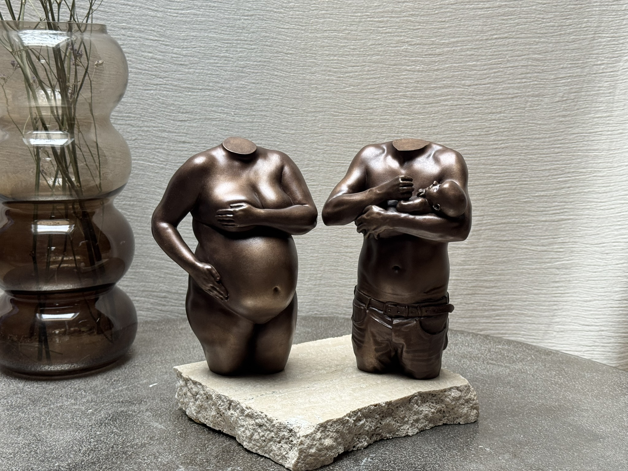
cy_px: 236
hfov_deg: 39.7
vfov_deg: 30.3
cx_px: 314
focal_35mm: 48
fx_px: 871
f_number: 1.78
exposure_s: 1/60
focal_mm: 6.76
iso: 125
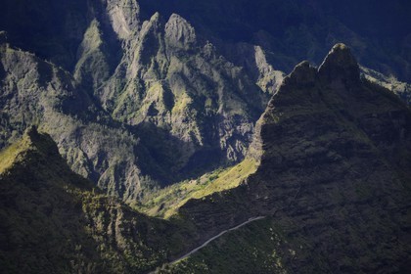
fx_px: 1884
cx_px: 206
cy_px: 137
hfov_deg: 12.5
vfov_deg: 8.3
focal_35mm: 165
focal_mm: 165
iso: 800
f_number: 5
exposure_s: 1/1250
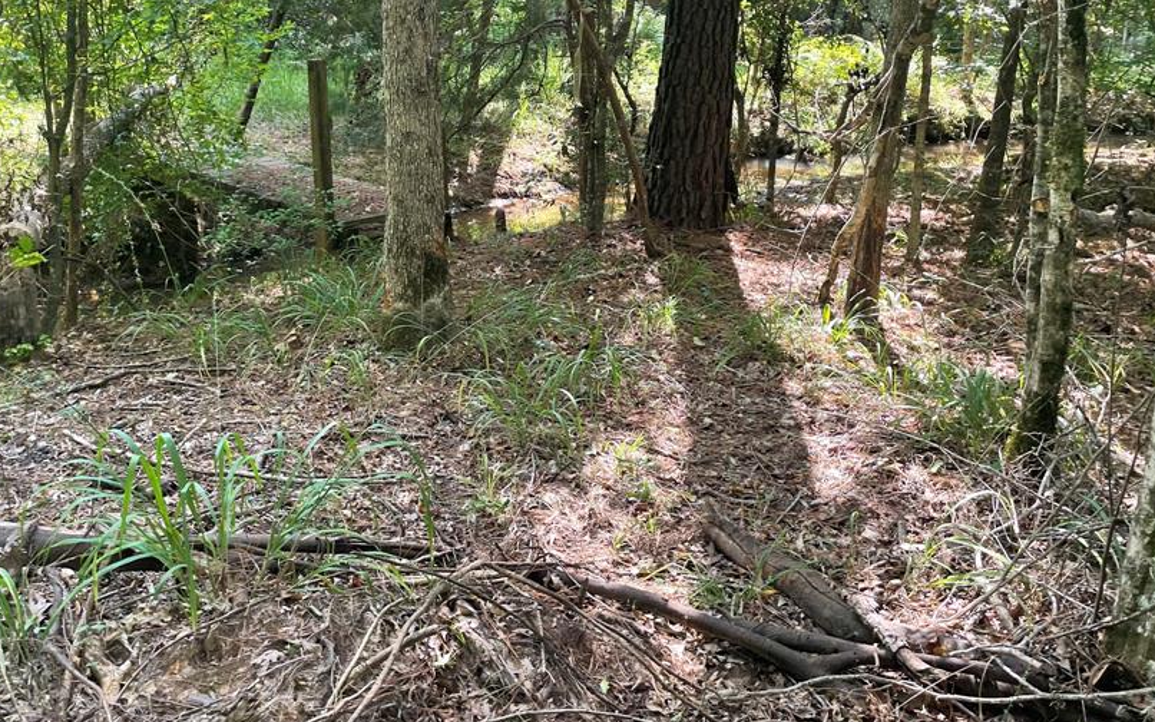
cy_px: 249
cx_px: 510
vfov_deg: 36.0
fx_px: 1102
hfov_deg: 55.2
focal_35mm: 35
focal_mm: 4.2
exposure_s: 1/121
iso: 50
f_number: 1.6
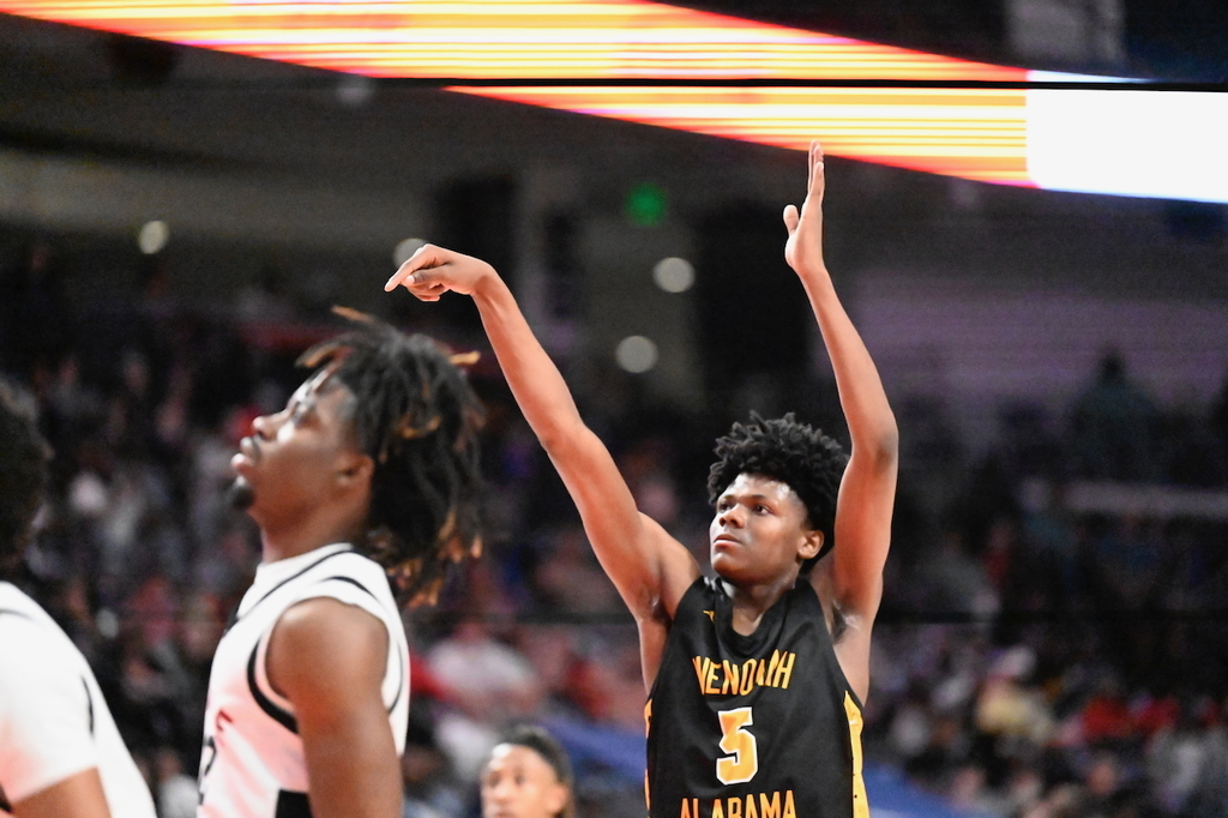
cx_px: 614
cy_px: 409
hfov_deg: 10.3
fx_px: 6820
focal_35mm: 200
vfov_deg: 6.9
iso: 51200
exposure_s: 1/8000
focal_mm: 200
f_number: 2.8
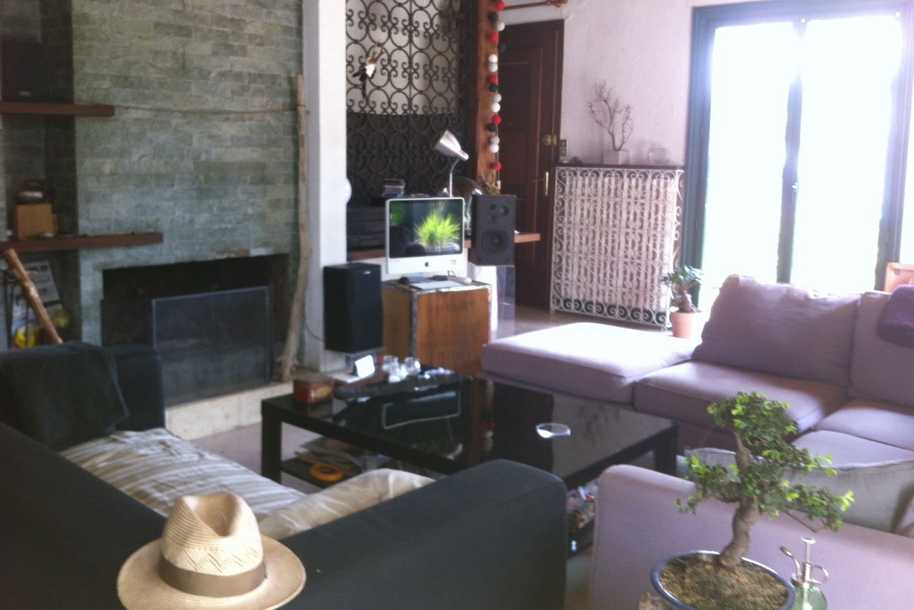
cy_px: 263
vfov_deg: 35.9
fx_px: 939
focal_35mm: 37
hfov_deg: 51.9
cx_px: 452
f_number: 2.8
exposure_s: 1/15
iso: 80
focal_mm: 3.85
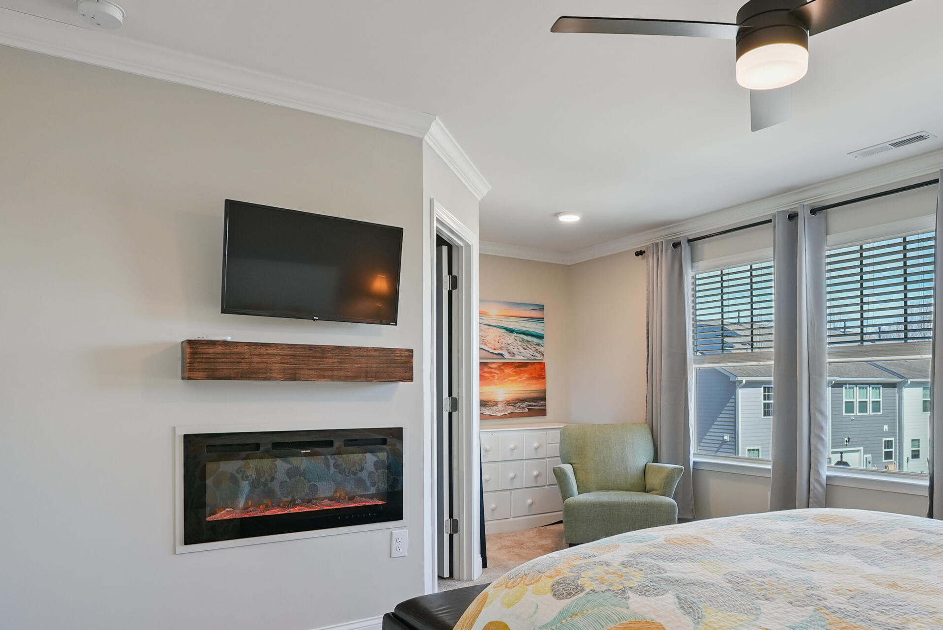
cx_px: 533
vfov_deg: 50.7
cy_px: 401
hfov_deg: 71.2
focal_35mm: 25
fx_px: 655
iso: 640
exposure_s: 1/10
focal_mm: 16
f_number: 6.3
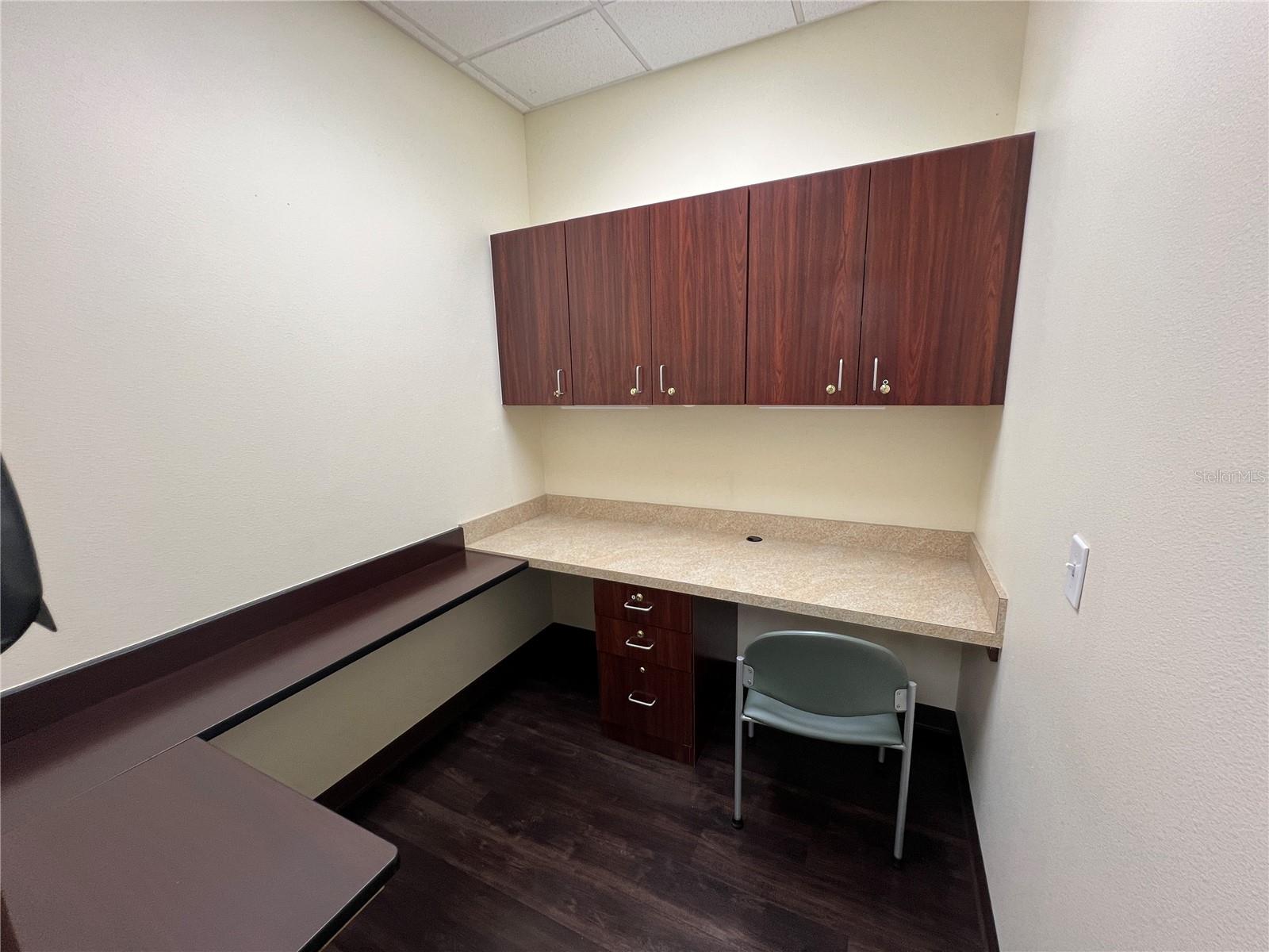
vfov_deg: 89.9
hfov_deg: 106.2
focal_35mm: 13
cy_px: 476
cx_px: 634
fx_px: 477
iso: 160
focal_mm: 1.57
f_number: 1.8
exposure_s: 1/60
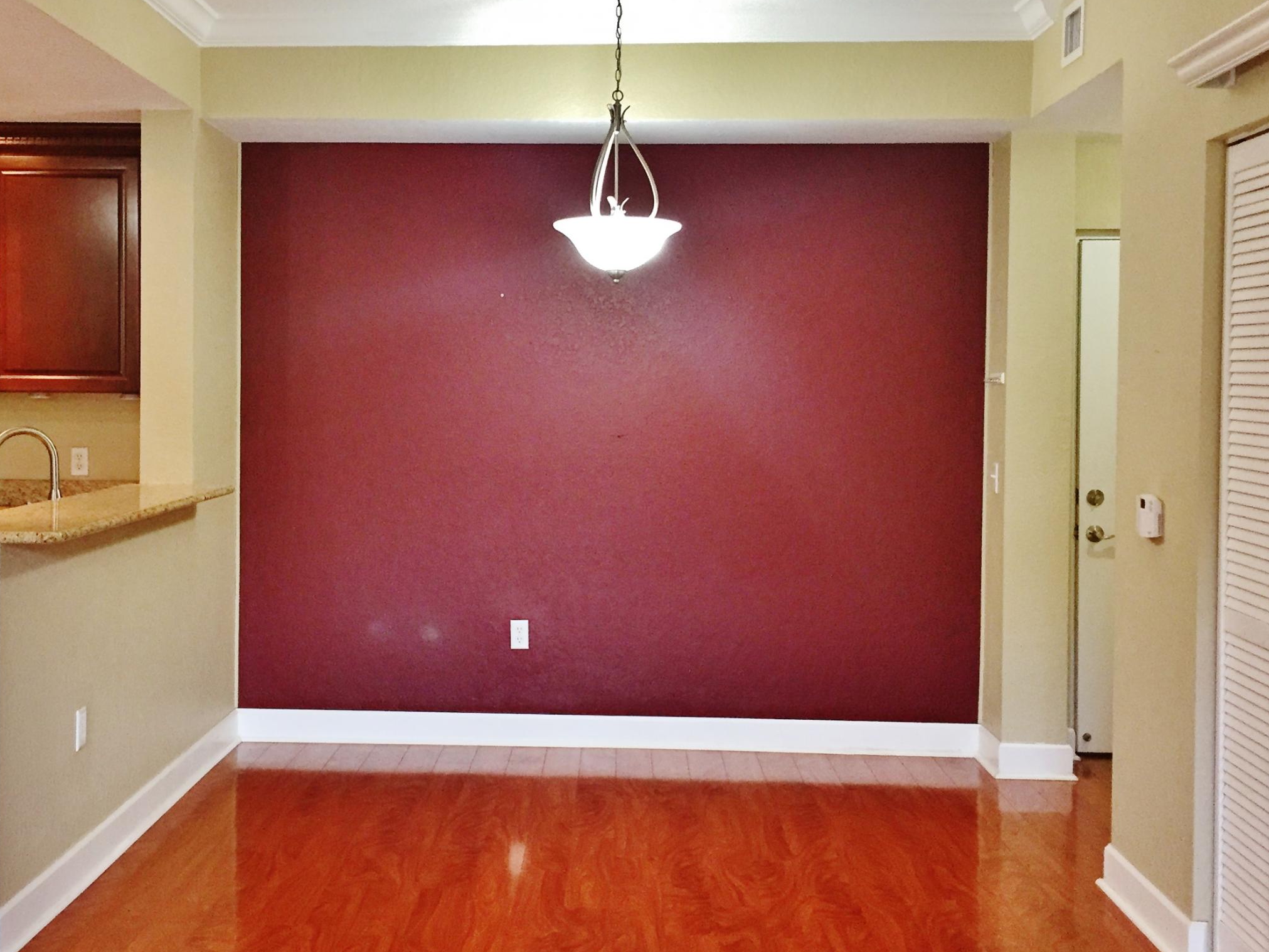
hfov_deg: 43.7
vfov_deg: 33.6
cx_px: 526
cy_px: 427
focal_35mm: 43
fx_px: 1576
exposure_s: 1/30
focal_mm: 4.15
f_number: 2.2
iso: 160
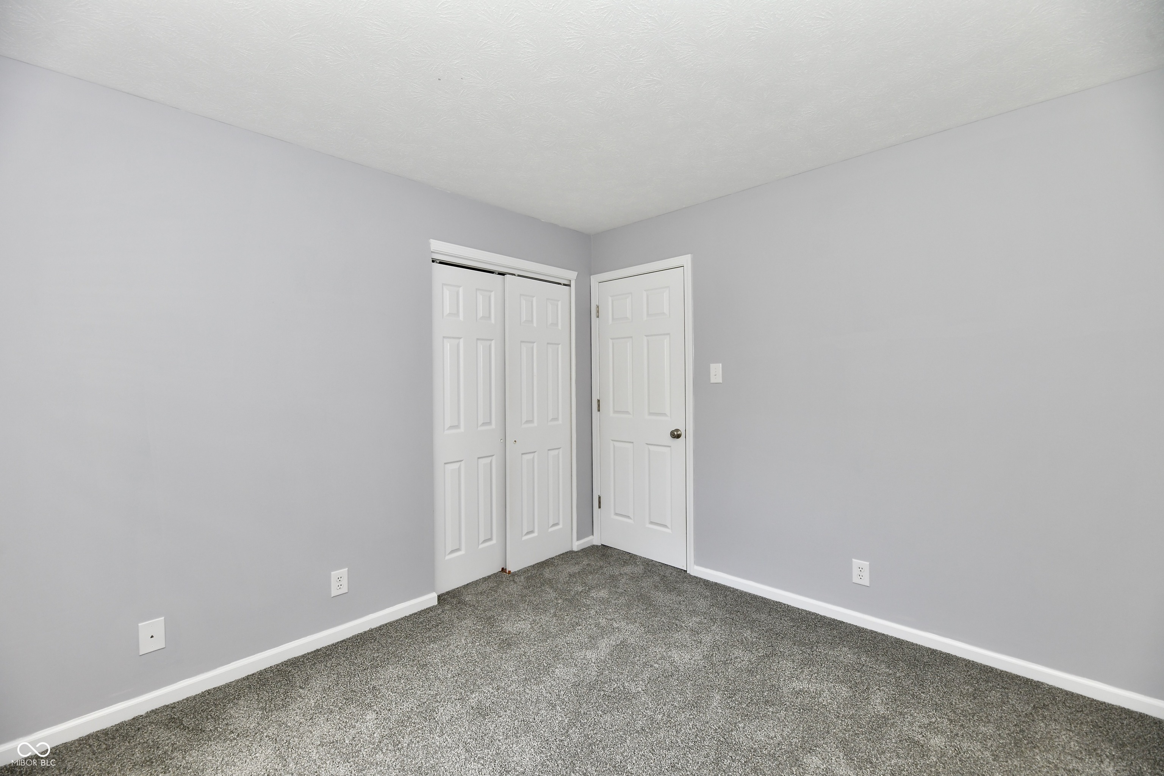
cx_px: 582
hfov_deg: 104.3
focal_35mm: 14
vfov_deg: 81.2
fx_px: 453
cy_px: 388
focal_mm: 14
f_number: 6.3
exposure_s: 1/60
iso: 640
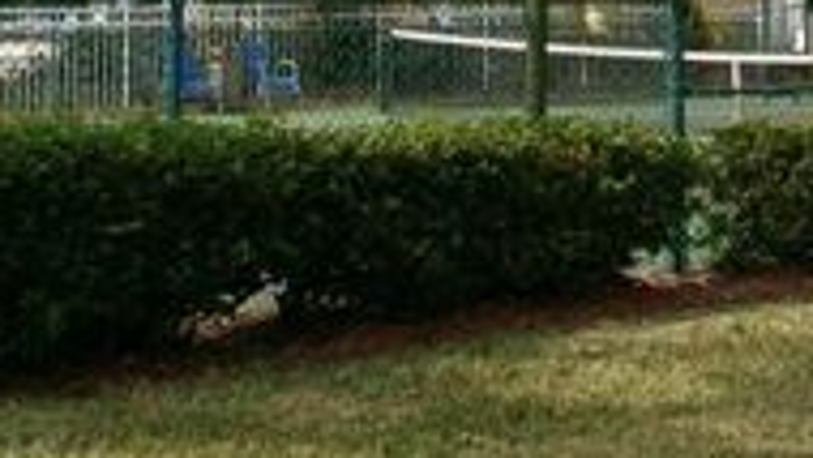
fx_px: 2437
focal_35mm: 113
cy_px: -184
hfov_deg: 18.4
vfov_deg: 10.4
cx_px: 849
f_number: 10.8
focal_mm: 5.1
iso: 100
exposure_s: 1/105
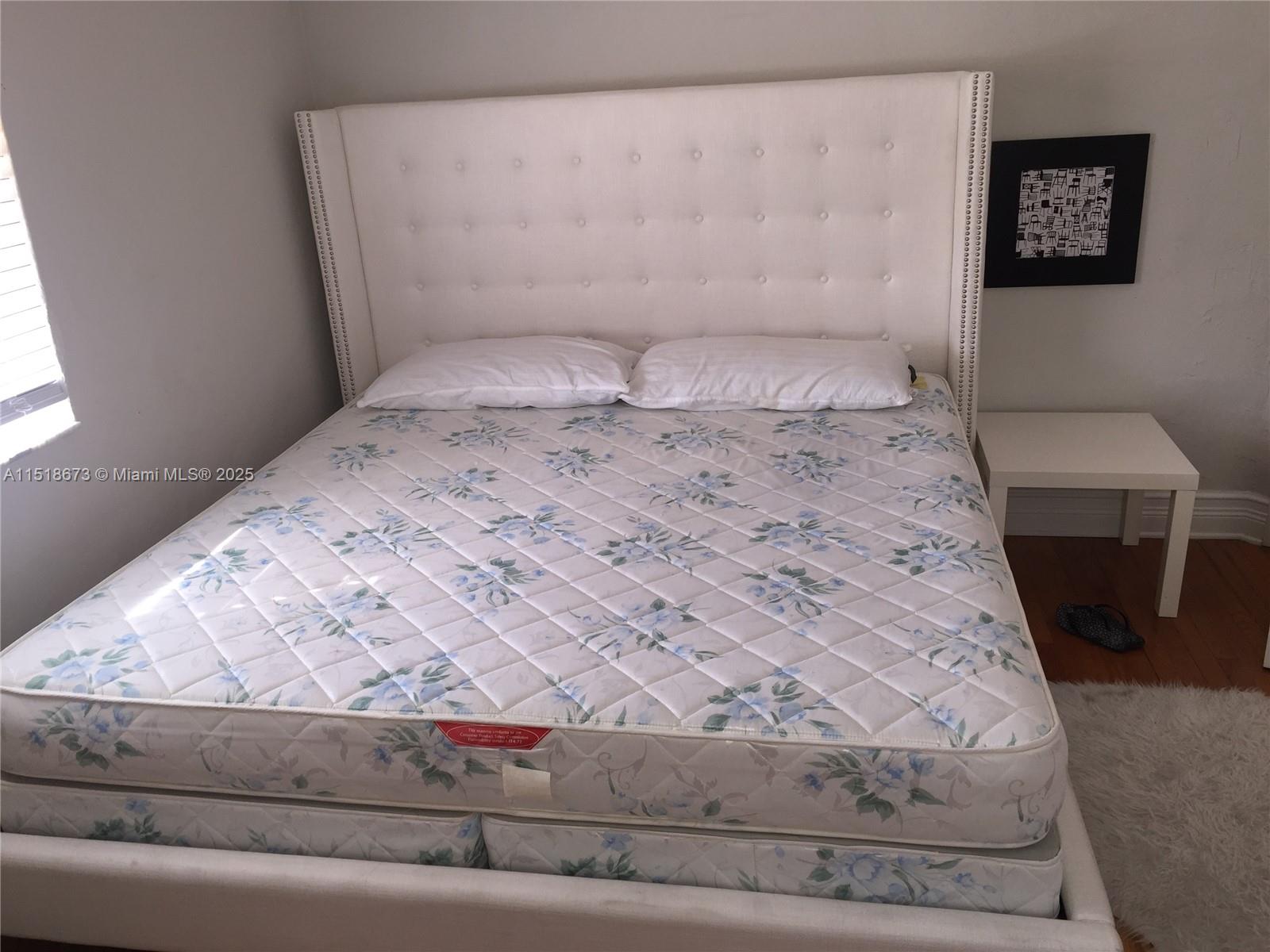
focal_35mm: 29
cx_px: 635
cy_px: 476
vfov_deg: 48.2
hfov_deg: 61.7
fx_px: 1064
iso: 32
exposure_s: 1/30
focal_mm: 4.15
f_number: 2.2
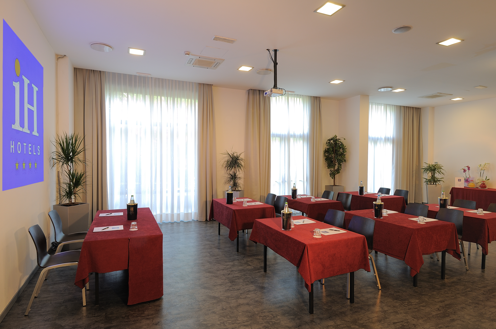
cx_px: 248
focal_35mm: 21
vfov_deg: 59.4
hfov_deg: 81.3
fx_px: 289
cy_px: 164
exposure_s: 1.6
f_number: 13
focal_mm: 14
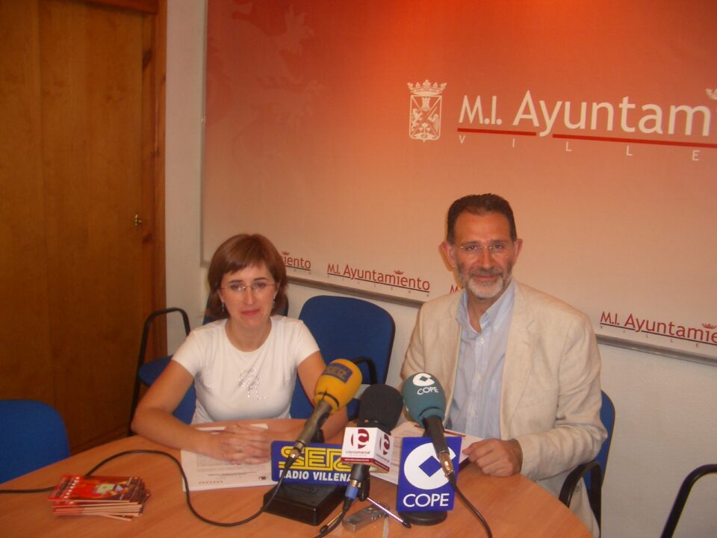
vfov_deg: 40.7
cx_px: 358
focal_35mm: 35
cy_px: 269
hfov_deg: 52.6
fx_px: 725
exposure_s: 1/40
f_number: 2.6
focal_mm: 5.8
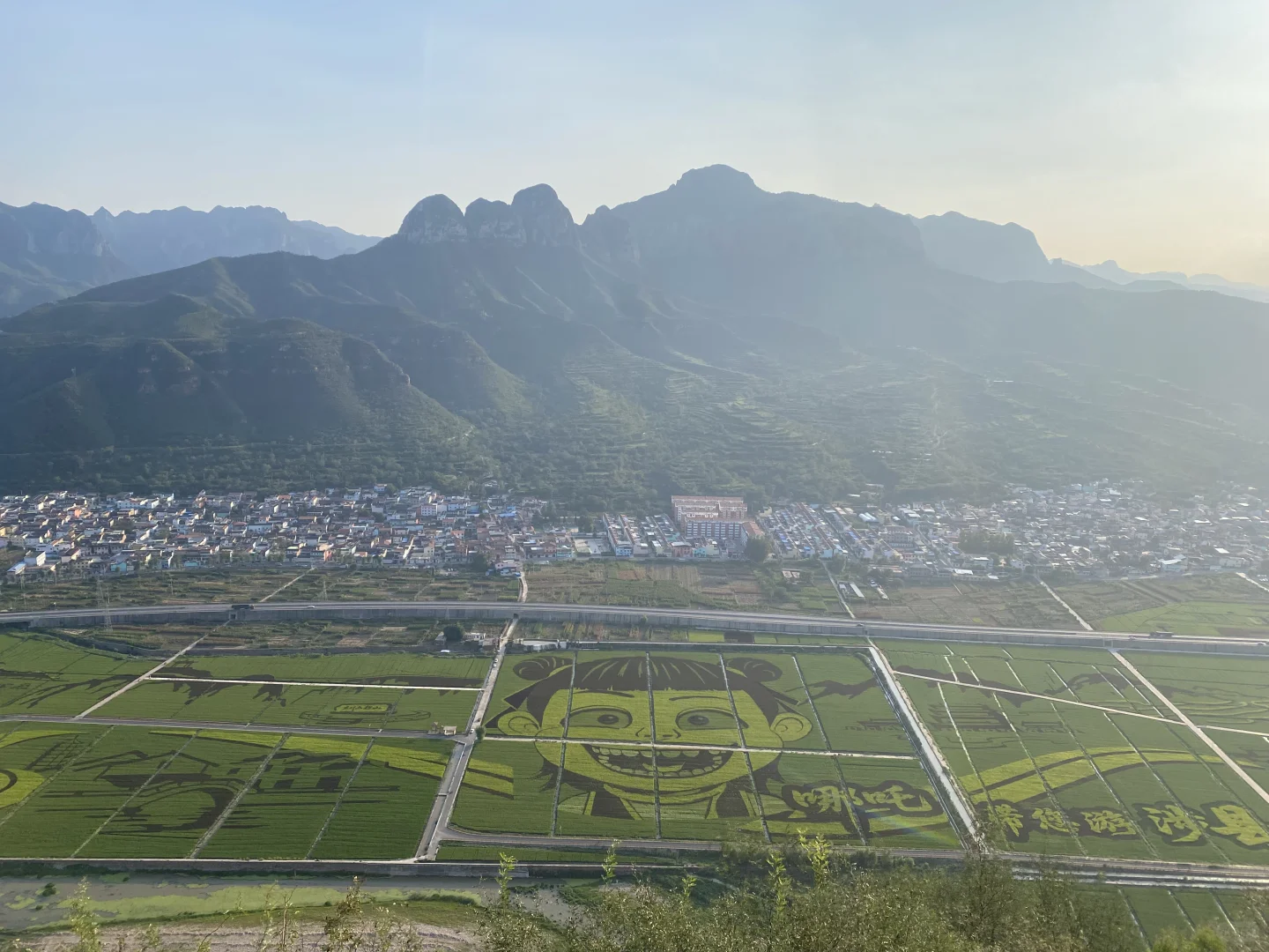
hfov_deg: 67.3
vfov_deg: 53.1
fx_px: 953
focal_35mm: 26
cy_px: 476
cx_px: 634
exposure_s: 1/3205
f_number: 1.8
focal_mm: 4.25
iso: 32
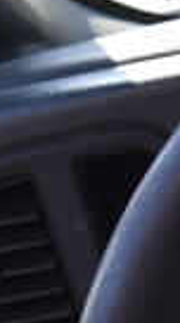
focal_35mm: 148
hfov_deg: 6.9
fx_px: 1265
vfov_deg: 14.1
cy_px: 392
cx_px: 639
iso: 400
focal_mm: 21
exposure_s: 1/250
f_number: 5.6
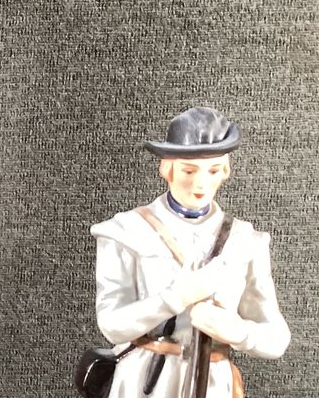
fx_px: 1356
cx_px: -234
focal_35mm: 115
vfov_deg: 16.6
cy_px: 284
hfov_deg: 12.4
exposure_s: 1/60
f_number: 2.4
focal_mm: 3.3
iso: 200
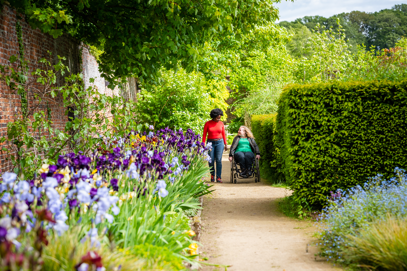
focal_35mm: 85
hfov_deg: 23.9
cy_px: 136
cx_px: 204
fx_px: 960
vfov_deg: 16.1
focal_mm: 85
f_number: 3.2
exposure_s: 1/6400
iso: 560
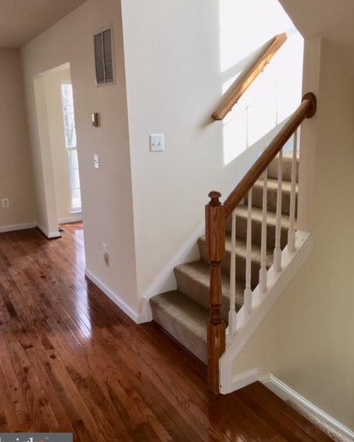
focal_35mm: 32
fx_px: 419
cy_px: 209
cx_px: 179
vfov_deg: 55.6
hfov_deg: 45.8
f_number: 2.2
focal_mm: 4.15
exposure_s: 1/60
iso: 32
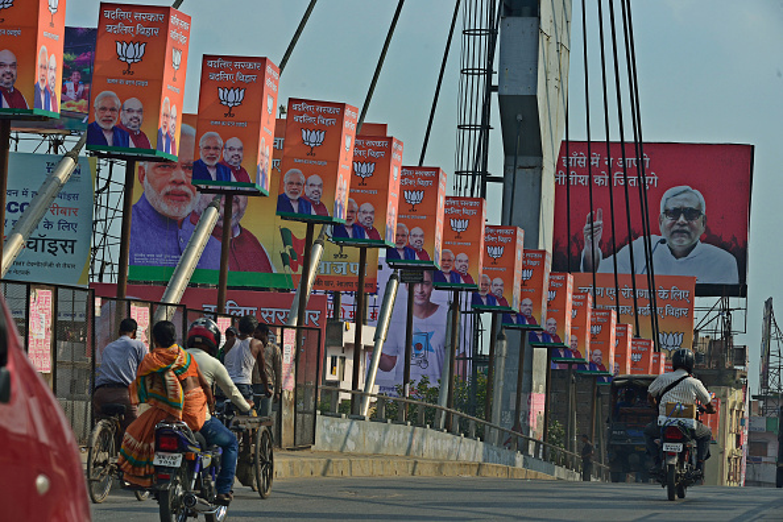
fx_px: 2936
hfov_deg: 15.2
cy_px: 261
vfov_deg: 10.2
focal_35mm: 135
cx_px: 392
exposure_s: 1/1000
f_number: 13
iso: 800
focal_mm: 135
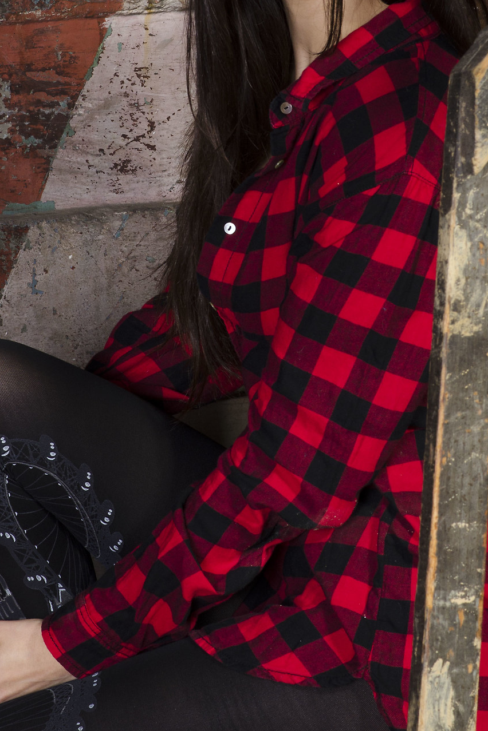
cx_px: 241
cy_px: 179
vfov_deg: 8.6
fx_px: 4858
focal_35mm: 239
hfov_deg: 5.8
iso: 100
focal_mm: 85
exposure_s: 1/125
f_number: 9
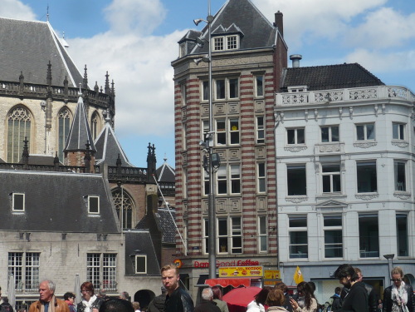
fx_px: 983
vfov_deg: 18.0
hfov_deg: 23.8
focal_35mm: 82
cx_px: 208
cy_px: 156
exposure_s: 1/200
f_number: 10
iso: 100
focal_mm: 9.9
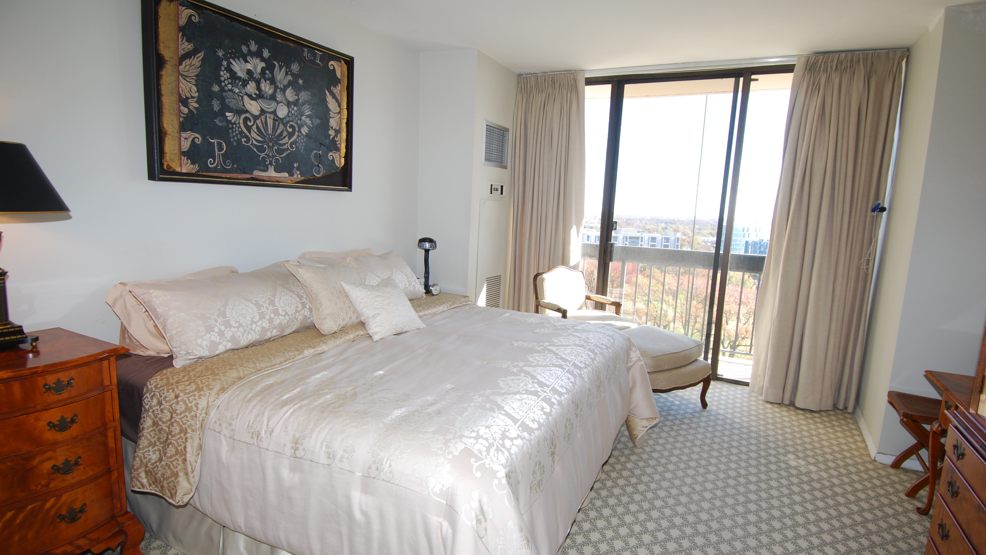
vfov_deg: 58.3
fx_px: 497
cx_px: 493
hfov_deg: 89.6
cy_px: 285
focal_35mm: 19
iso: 200
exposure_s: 1/125
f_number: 5.6
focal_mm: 12
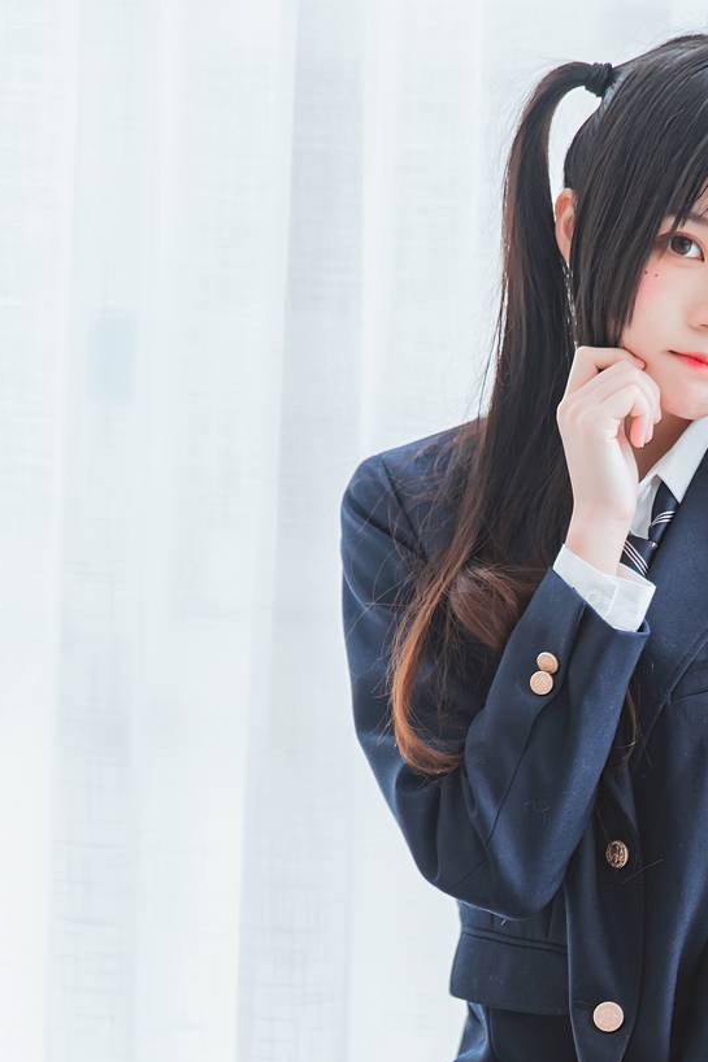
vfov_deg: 13.2
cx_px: 698
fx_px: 4545
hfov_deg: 8.9
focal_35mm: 154
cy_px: 917
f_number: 2.8
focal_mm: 70
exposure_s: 1/160
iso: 500
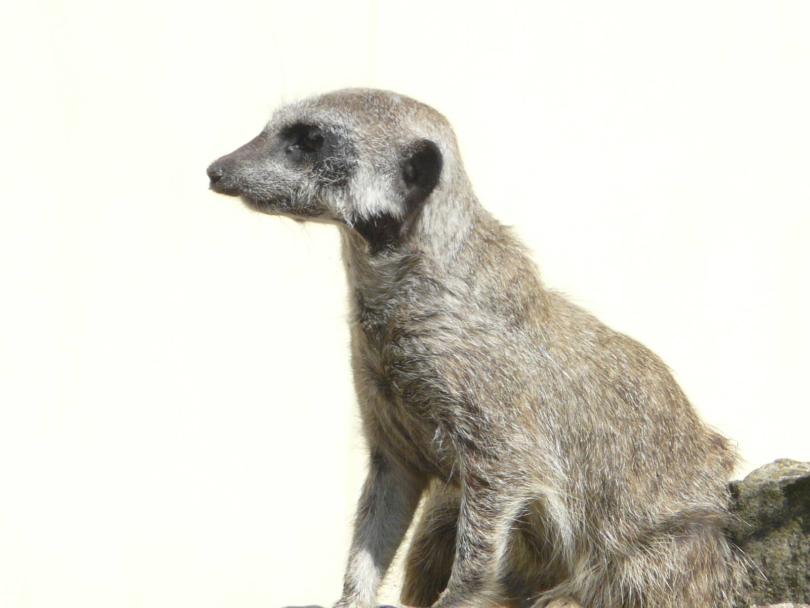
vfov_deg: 2.1
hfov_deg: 2.7
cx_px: 405
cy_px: 304
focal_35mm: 725
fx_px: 16965
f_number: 5.6
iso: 100
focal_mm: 74.8
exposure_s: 1/320
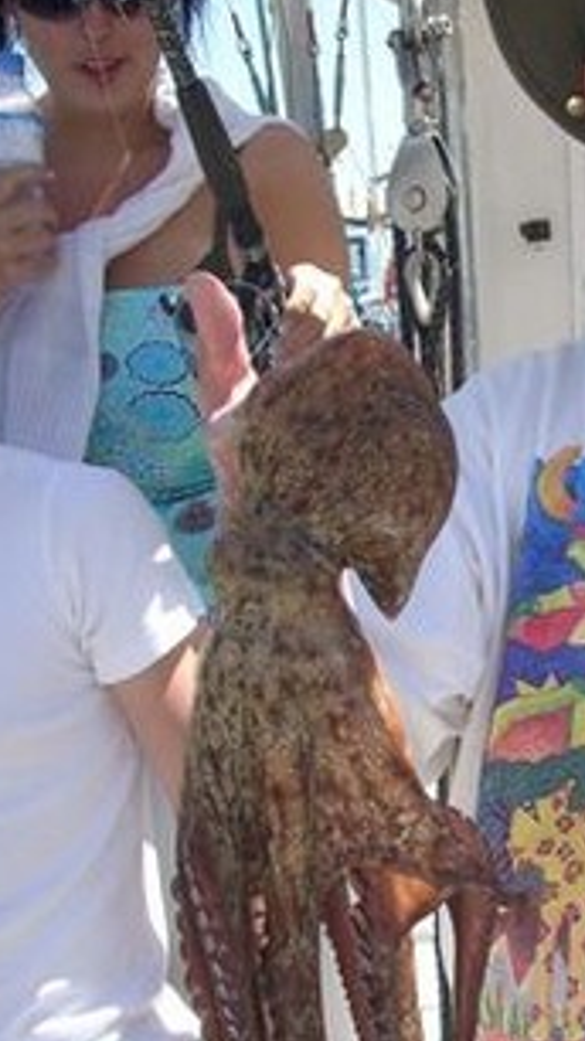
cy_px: 759
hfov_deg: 14.2
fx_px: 2290
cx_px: 656
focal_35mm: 83
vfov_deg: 25.4
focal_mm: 6.2
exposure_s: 1/420
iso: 64
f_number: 2.8
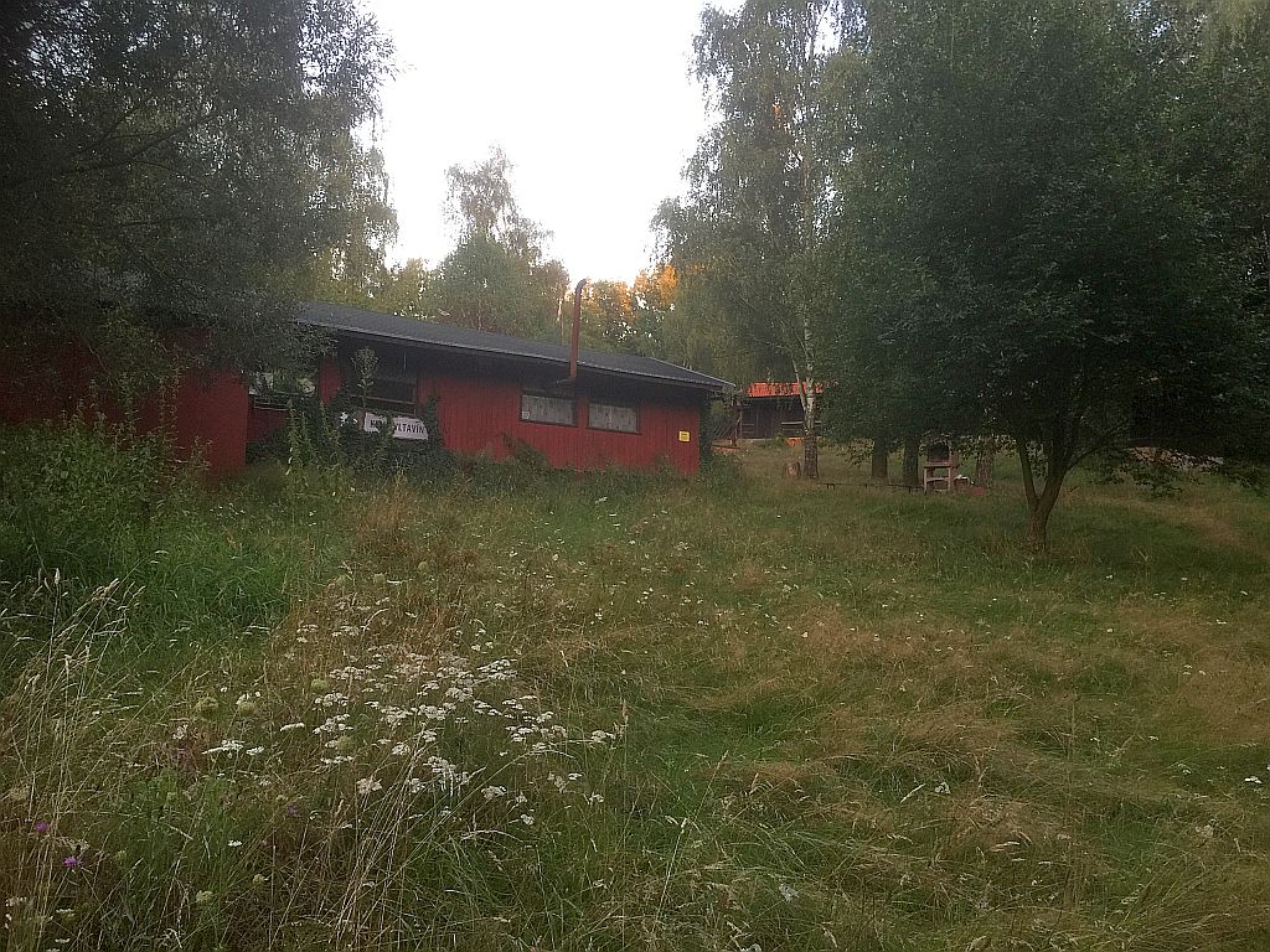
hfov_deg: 61.7
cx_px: 635
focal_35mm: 29
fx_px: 1064
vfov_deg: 48.2
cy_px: 476
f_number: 2.2
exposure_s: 1/33
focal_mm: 4.15
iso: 32
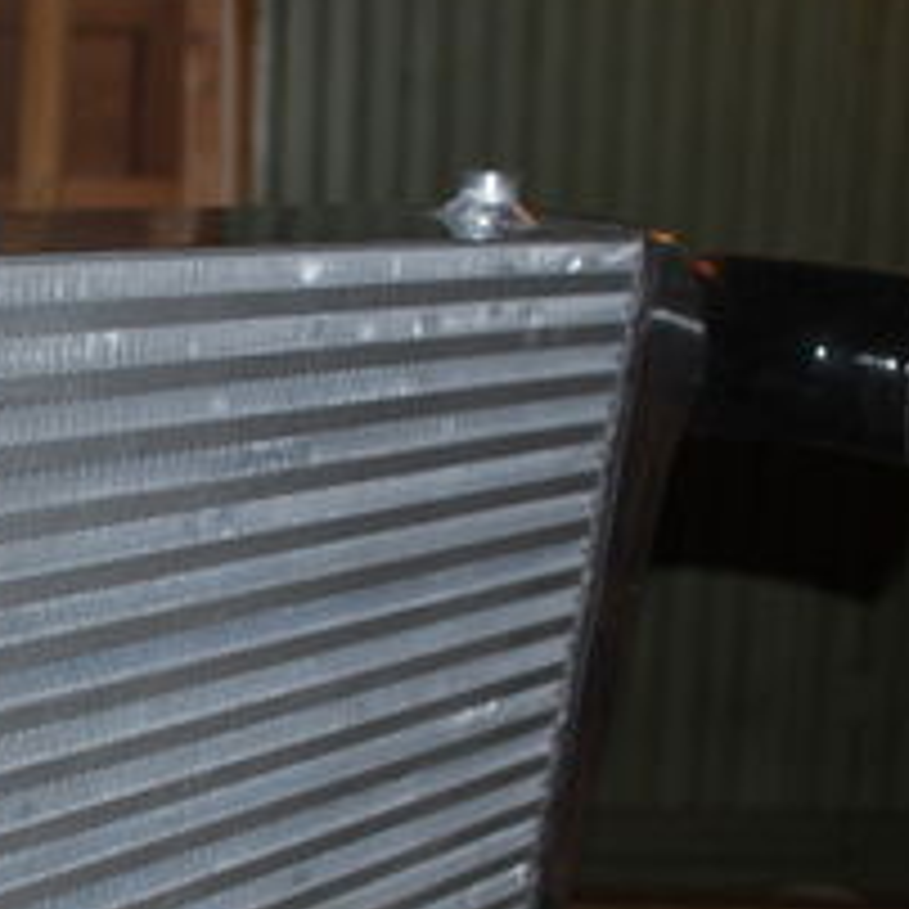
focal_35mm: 81
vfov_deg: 21.2
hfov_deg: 20.5
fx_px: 2406
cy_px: 684
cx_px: -68
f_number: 3.8
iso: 200
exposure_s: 1/60
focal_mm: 20
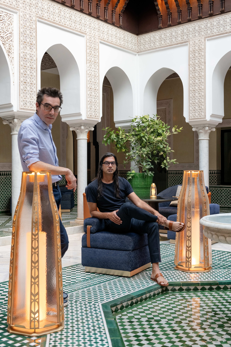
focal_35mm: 45
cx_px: 116
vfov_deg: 43.6
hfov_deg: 29.9
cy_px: 174
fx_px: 433
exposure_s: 1/125
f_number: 5.6
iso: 1600
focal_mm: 45
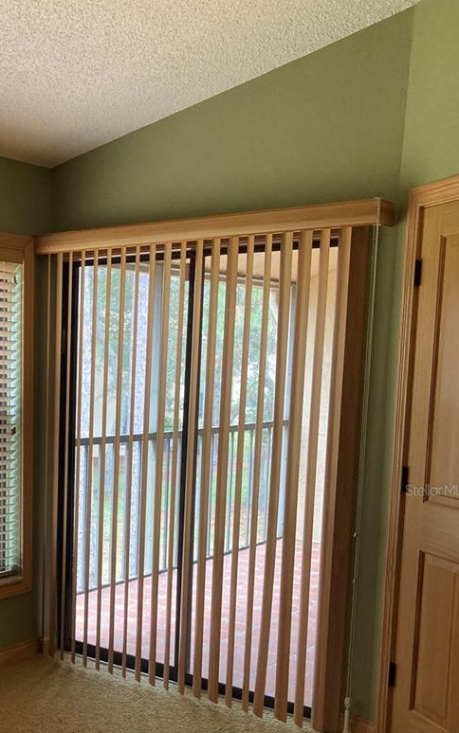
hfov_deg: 27.0
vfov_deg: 42.9
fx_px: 920
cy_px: 490
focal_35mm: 46
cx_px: 46
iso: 100
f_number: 1.8
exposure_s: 1/60
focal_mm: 3.99
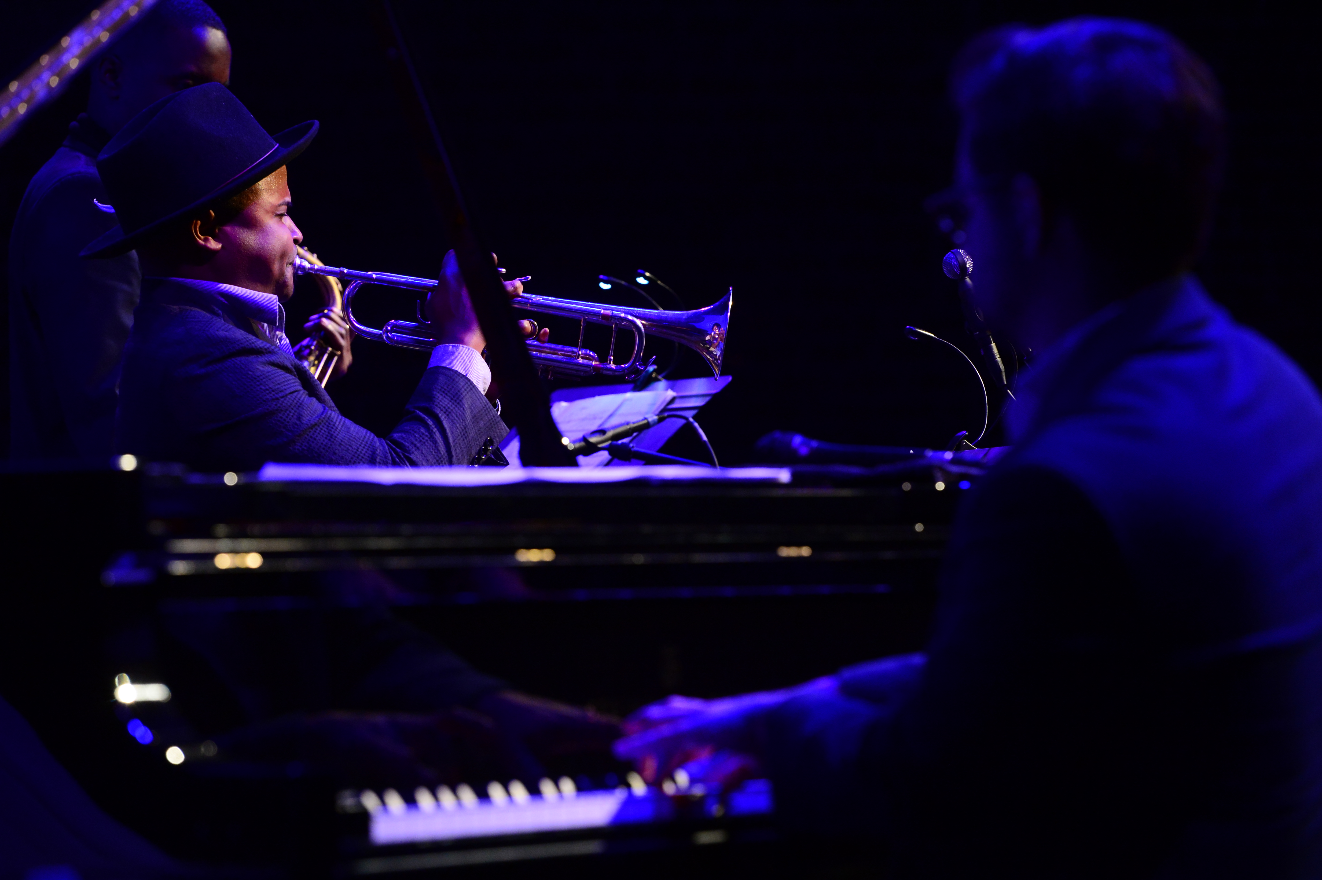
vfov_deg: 8.1
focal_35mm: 170
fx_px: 6239
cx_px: 661
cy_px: 440
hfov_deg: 12.1
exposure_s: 1/125
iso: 4000
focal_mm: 170
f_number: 5.6
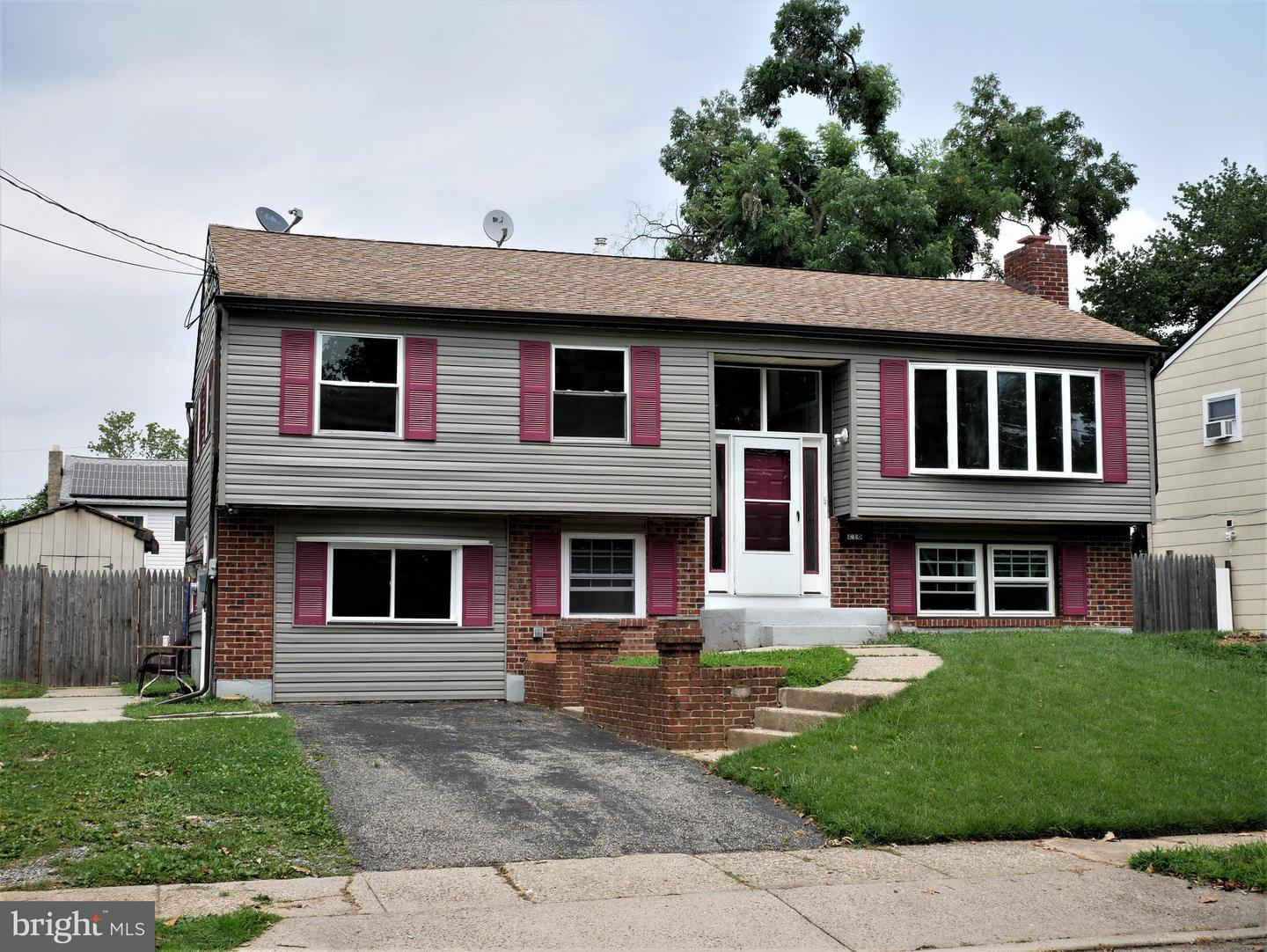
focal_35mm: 46
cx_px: 634
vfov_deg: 31.6
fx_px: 1685
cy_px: 476
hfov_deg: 41.2
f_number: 8
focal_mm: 23
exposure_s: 1/400
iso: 200
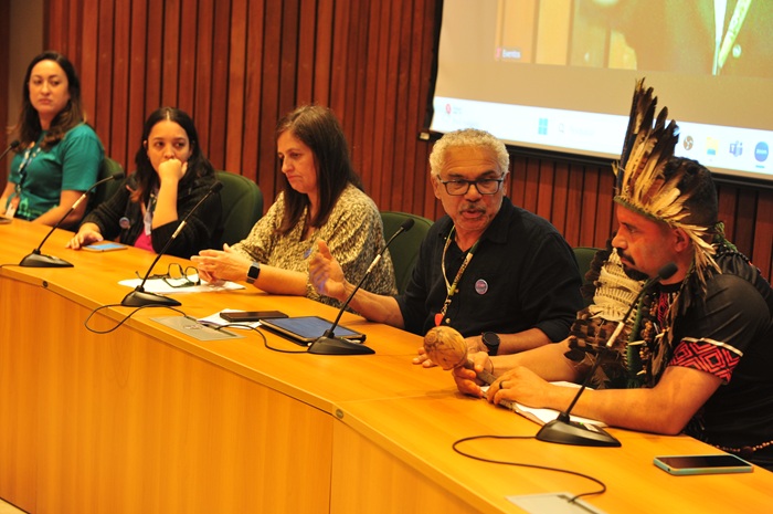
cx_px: 386
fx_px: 1501
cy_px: 257
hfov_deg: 28.9
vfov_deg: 19.4
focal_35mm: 70
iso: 1250
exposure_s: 1/60
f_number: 4
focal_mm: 70
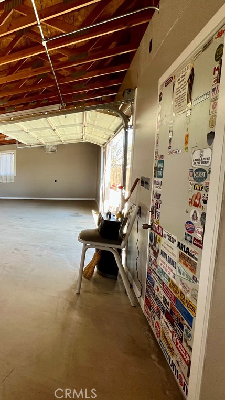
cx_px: -38
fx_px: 202
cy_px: 200
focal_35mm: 19
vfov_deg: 89.6
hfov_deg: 41.8
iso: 50
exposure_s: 1/99
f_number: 1.8
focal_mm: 1.57
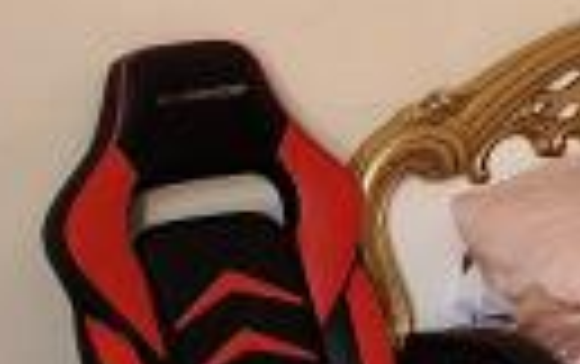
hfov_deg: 17.6
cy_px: -117
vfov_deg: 11.7
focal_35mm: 109
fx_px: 1725
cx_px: 805
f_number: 2.2
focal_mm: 2.2
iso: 160
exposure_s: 1/50
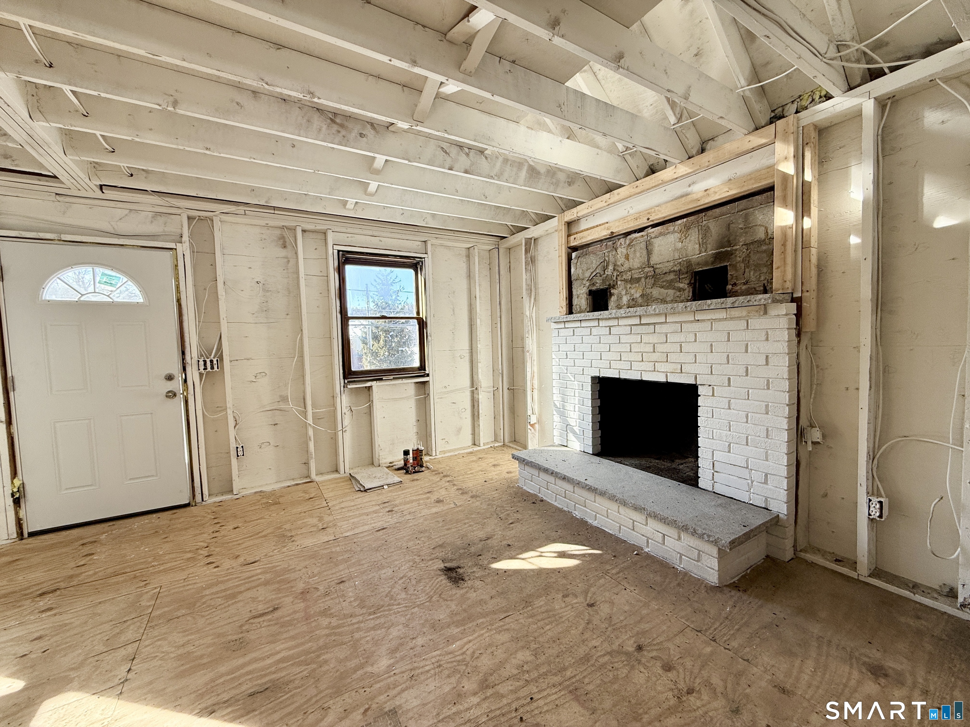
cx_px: 485
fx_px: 392
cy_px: 364
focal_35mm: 14
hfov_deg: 102.1
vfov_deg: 85.7
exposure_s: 1/167
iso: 64
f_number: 2.2
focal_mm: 2.22
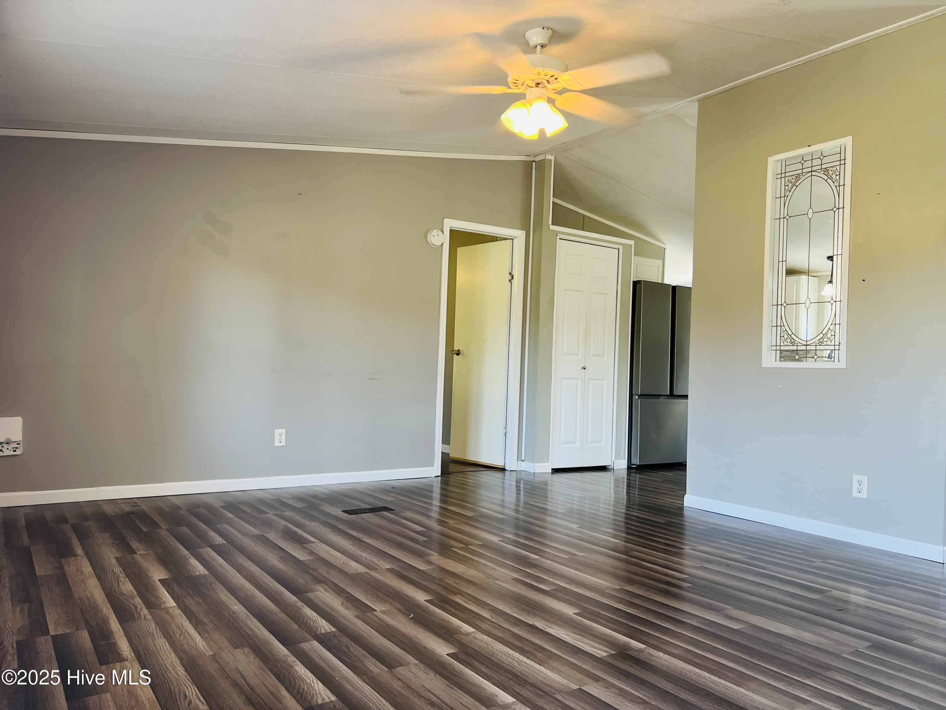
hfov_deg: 67.3
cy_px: 355
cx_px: 473
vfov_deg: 53.1
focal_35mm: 26
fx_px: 711
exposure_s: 1/60
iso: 80
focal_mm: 5.7
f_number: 1.5
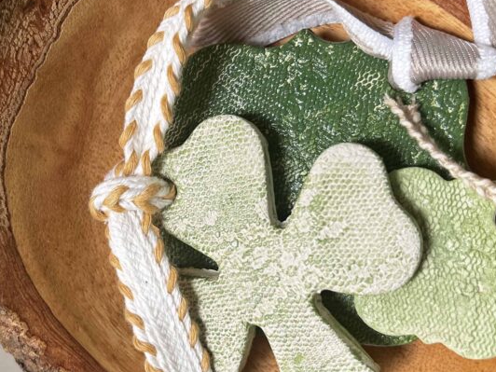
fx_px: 716
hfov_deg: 38.1
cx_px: 209
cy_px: 195
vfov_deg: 29.1
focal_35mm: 50
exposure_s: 1/121
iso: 64
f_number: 1.5
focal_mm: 5.7
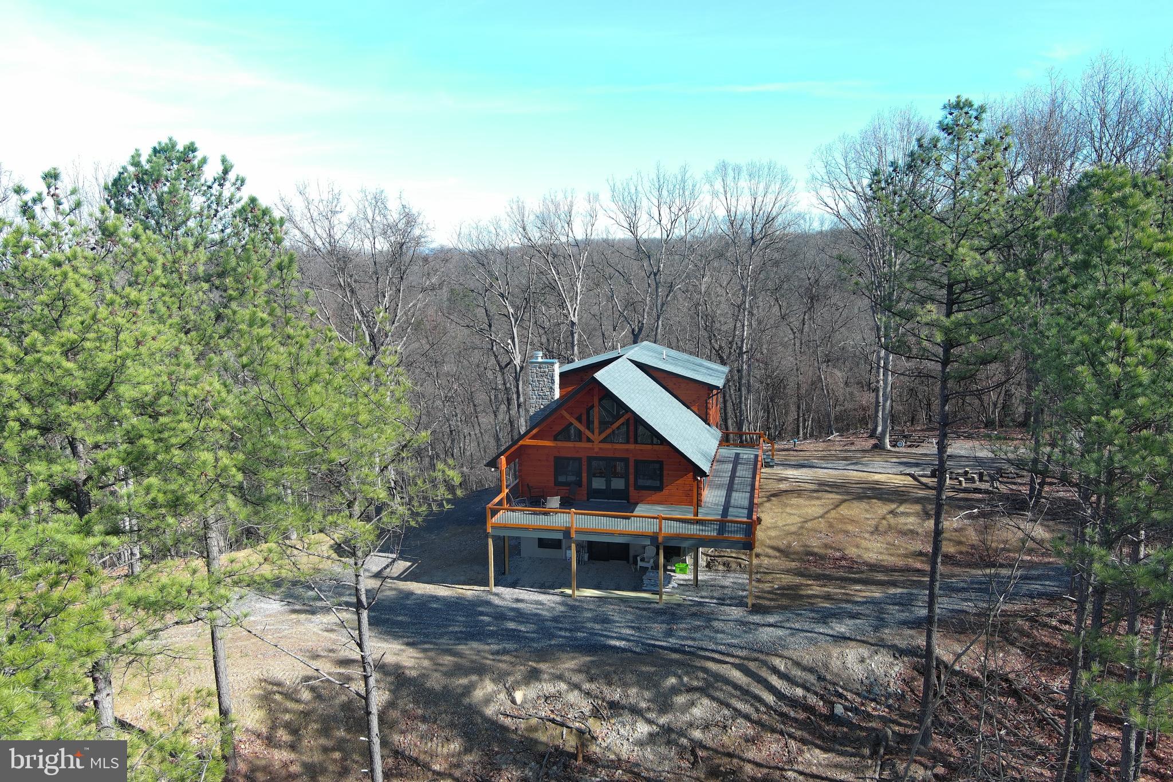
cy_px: 391
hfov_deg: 63.7
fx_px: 945
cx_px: 586
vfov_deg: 45.0
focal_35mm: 29
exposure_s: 1/466
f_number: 2.8
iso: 100
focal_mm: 10.57
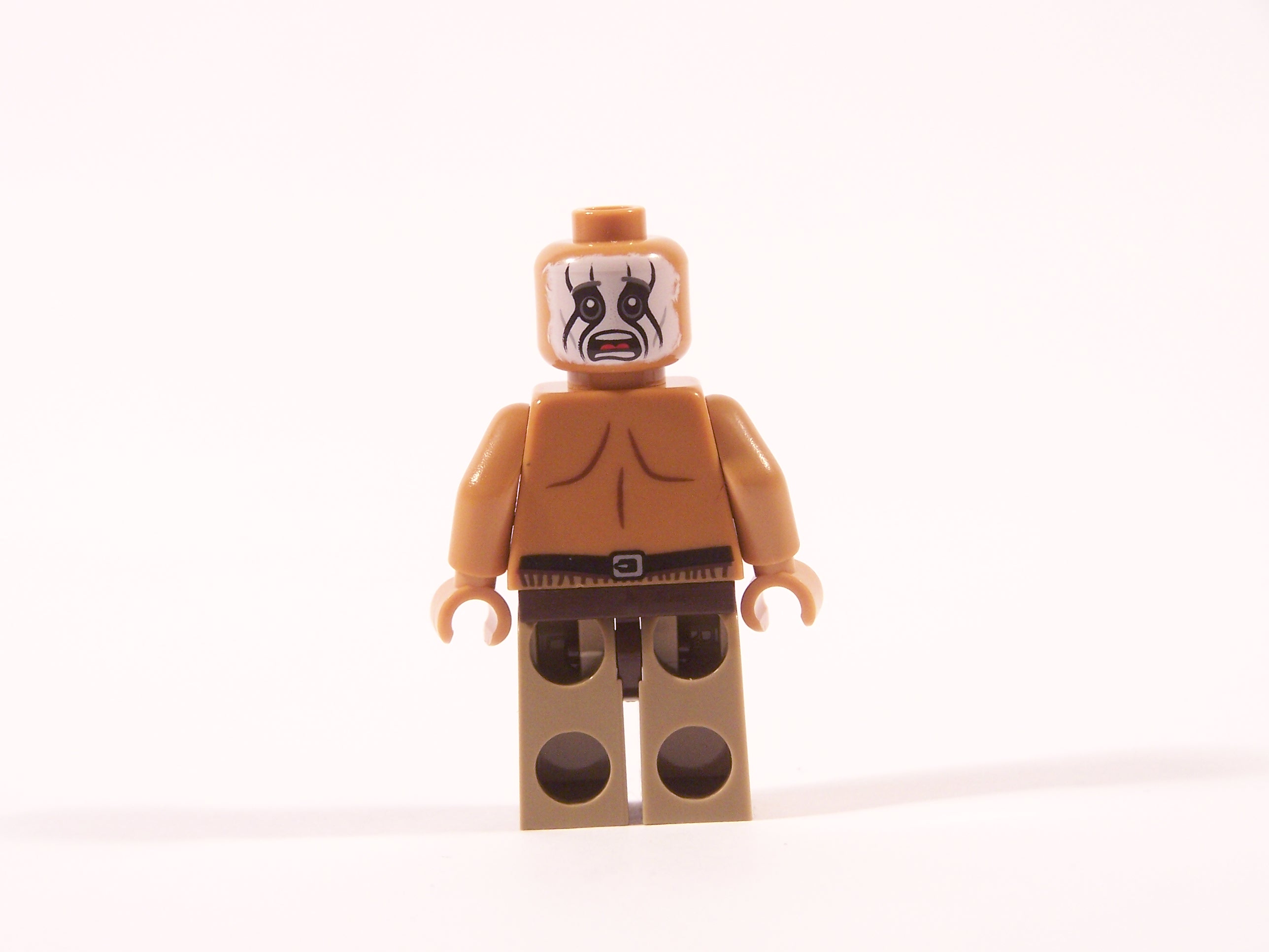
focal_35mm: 117
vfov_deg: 12.7
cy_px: 476
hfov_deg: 16.8
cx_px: 634
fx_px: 4289
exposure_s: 1/20
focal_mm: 19.4
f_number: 3.6
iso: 200
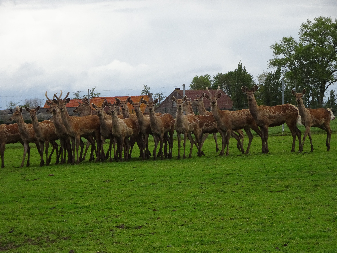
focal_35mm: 200
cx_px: 168
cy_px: 126
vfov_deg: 7.4
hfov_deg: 9.9
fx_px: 1947
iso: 160
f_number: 6.3
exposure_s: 1/200
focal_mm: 34.17
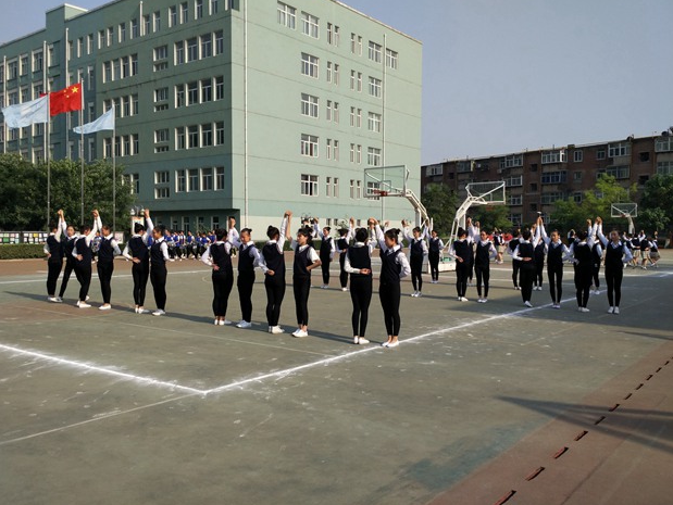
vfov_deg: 45.5
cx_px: 329
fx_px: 603
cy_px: 249
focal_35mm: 31
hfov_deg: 58.3
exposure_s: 1/1352
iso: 100
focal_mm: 4.12
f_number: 2
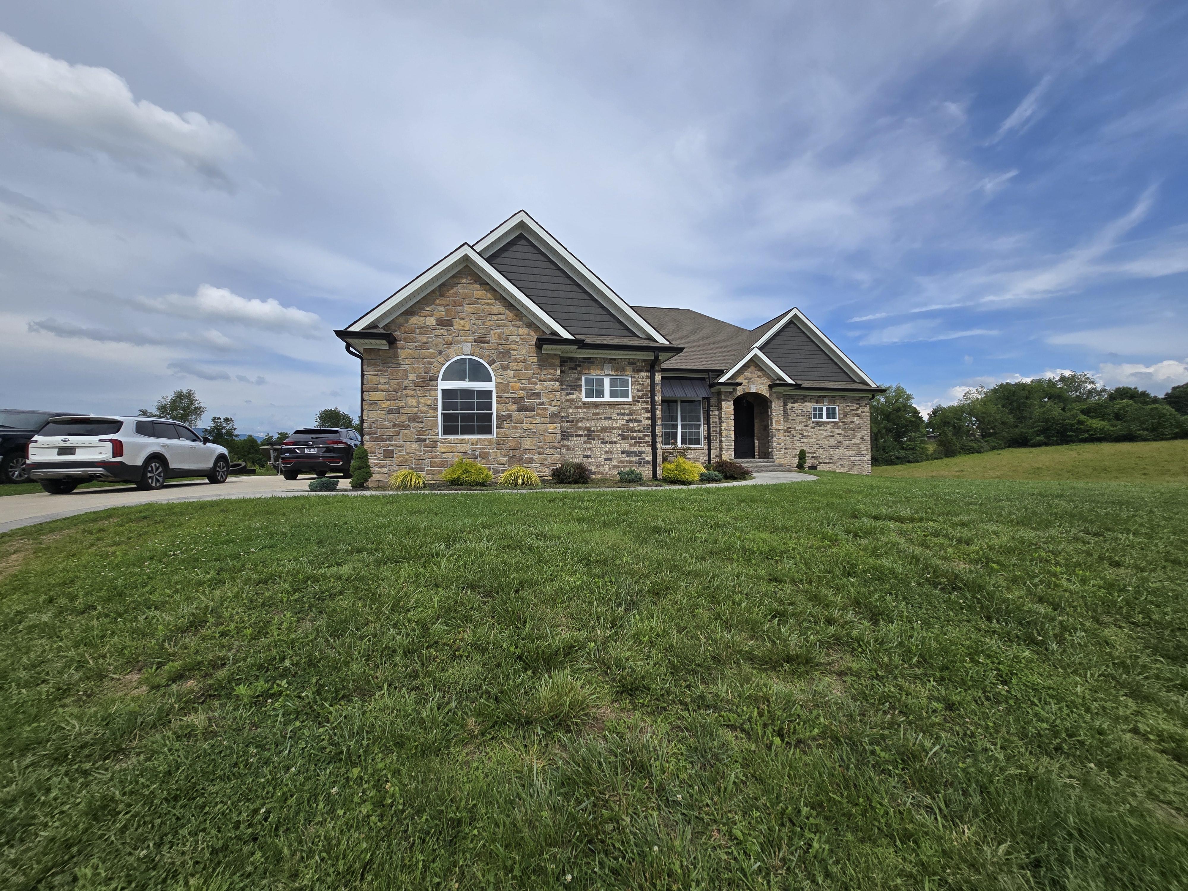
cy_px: 446
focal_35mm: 13
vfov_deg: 89.9
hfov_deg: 106.2
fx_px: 446
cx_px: 594
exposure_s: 1/3446
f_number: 2.2
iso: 50
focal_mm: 2.2
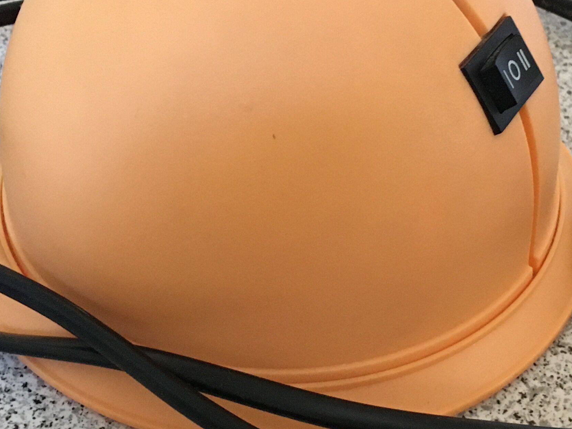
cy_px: 270
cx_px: 354
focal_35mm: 70
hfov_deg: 27.7
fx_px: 1157
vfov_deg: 21.0
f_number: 2.2
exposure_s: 1/17
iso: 250
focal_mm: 4.15
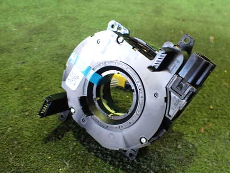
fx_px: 246
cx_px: 140
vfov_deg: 38.7
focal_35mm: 37
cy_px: 89
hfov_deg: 49.8
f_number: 2.3
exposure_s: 1/40
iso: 800
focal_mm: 5.4
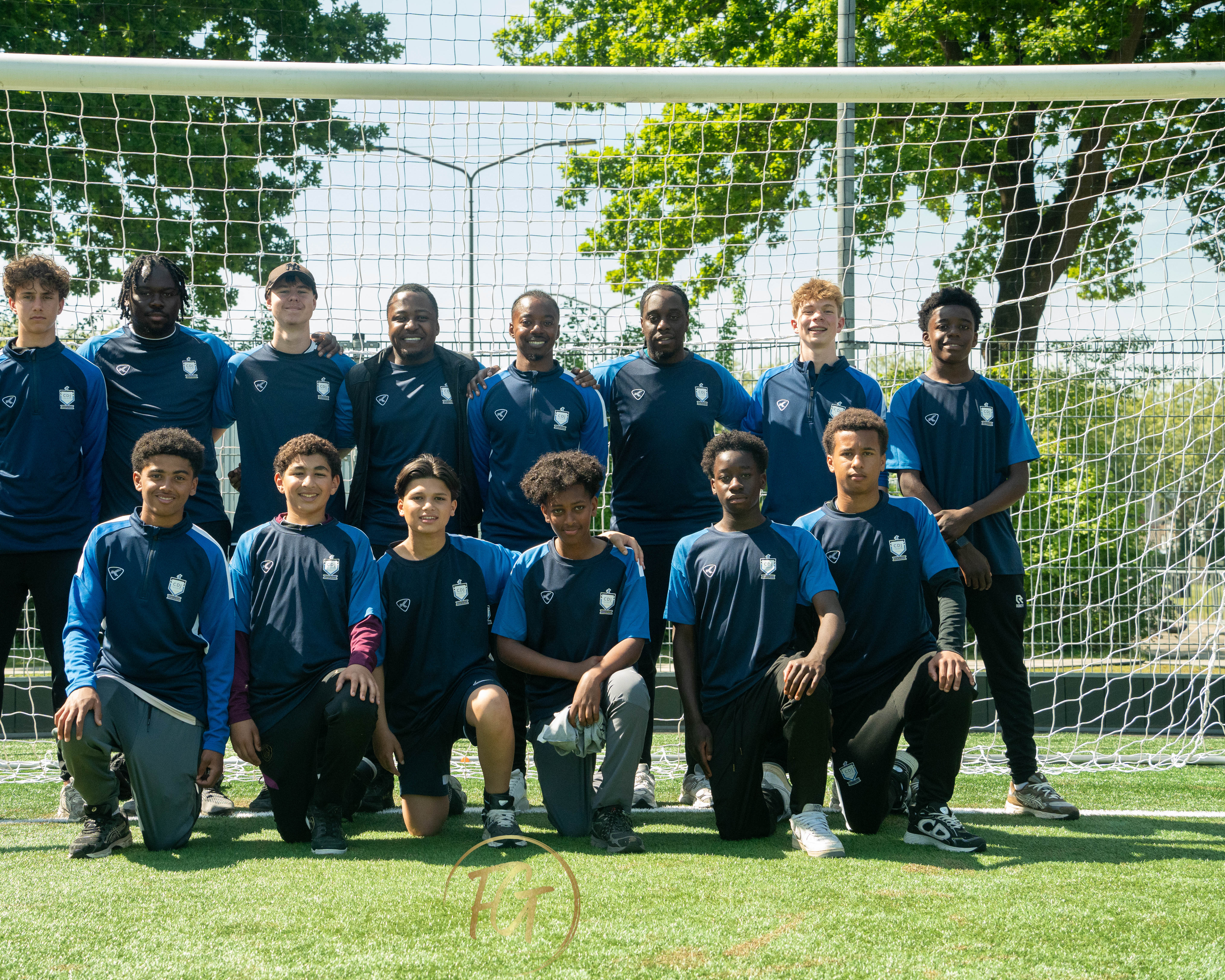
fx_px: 2103
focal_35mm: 58
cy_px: 489
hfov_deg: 32.4
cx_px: 513
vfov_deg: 26.2
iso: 2500
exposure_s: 1/800
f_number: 5.6
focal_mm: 51
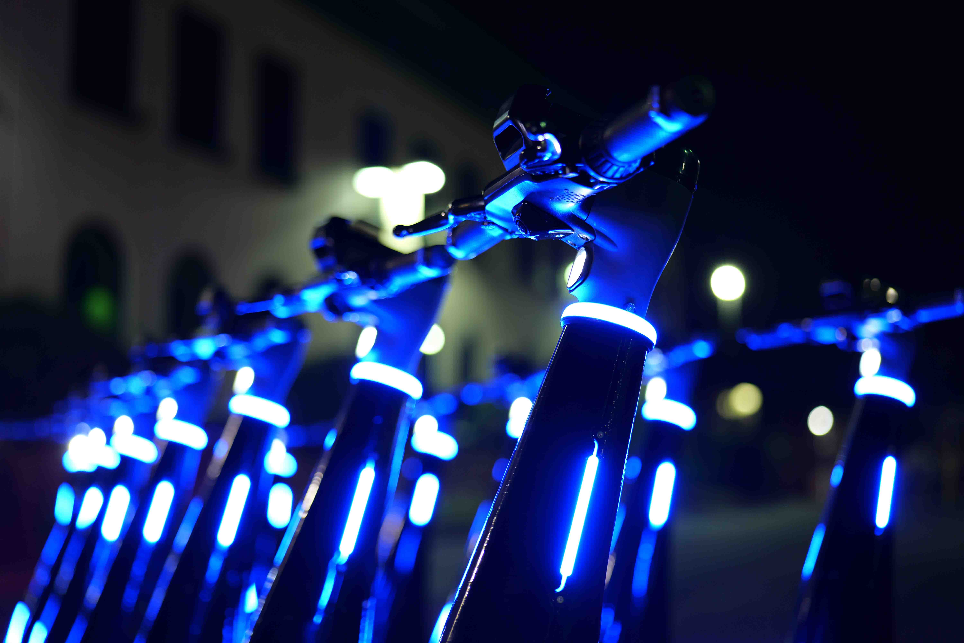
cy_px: 322
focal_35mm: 50
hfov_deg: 39.6
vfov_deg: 27.0
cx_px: 482
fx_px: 1339
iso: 1250
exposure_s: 1/60
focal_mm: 50
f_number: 1.8
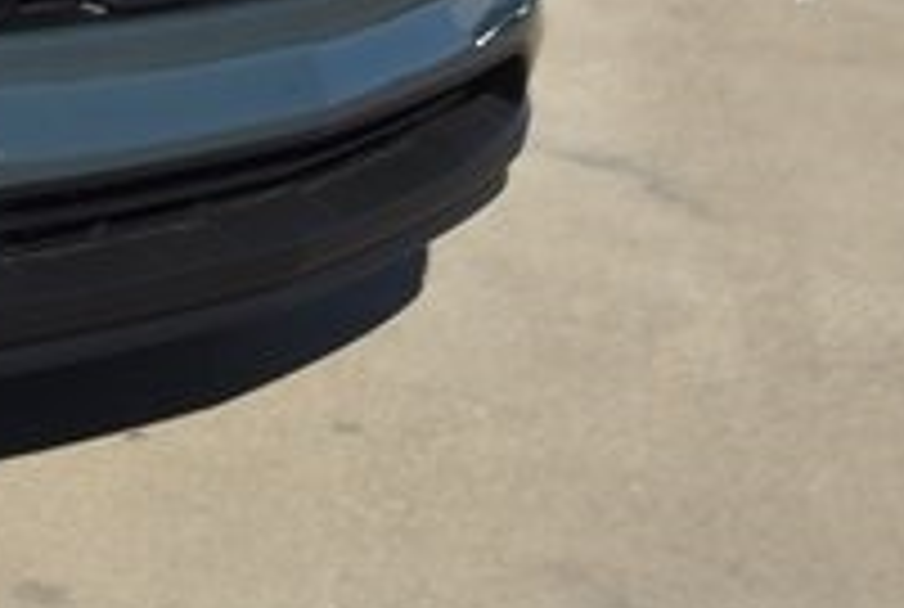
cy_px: -491
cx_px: -861
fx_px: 4606
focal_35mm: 183
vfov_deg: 7.3
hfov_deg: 10.4
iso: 100
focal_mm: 24
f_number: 4.5
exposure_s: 1/1000
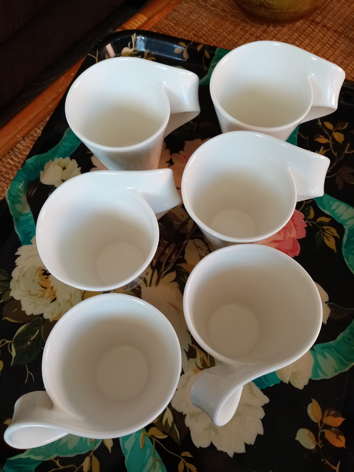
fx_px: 355
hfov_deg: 53.1
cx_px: 177
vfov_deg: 67.3
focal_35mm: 26
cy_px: 236
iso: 145
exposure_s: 1/50
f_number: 1.8
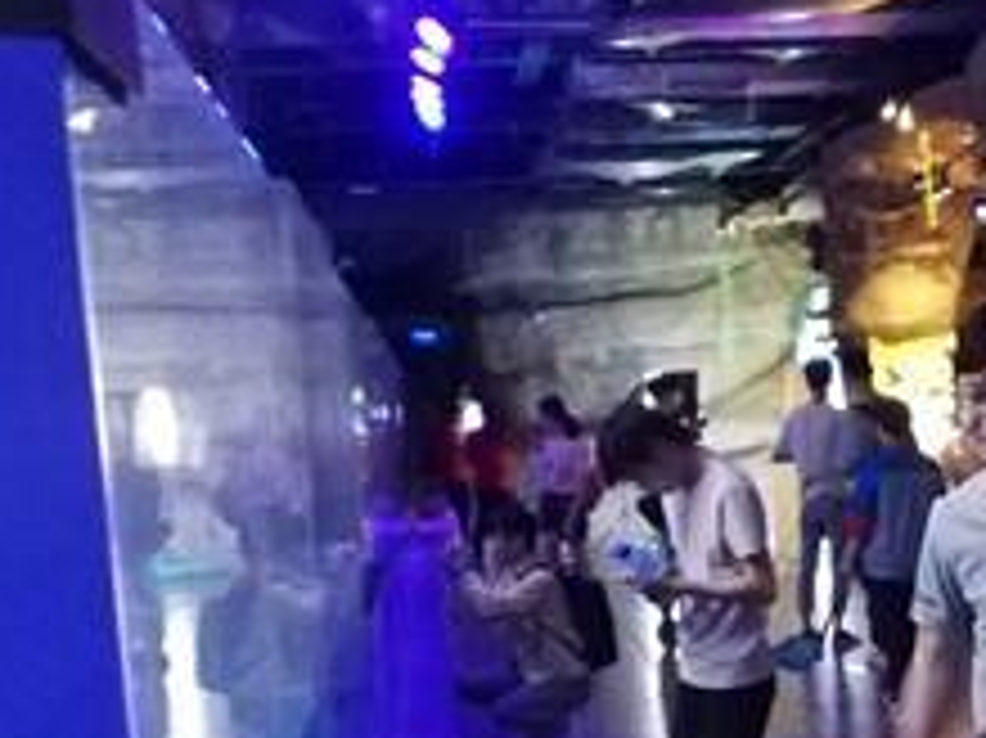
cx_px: 842
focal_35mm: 76
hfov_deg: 25.1
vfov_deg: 18.9
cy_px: 734
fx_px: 2164
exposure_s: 1/17.1
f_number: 2.2
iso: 1000
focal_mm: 3.83
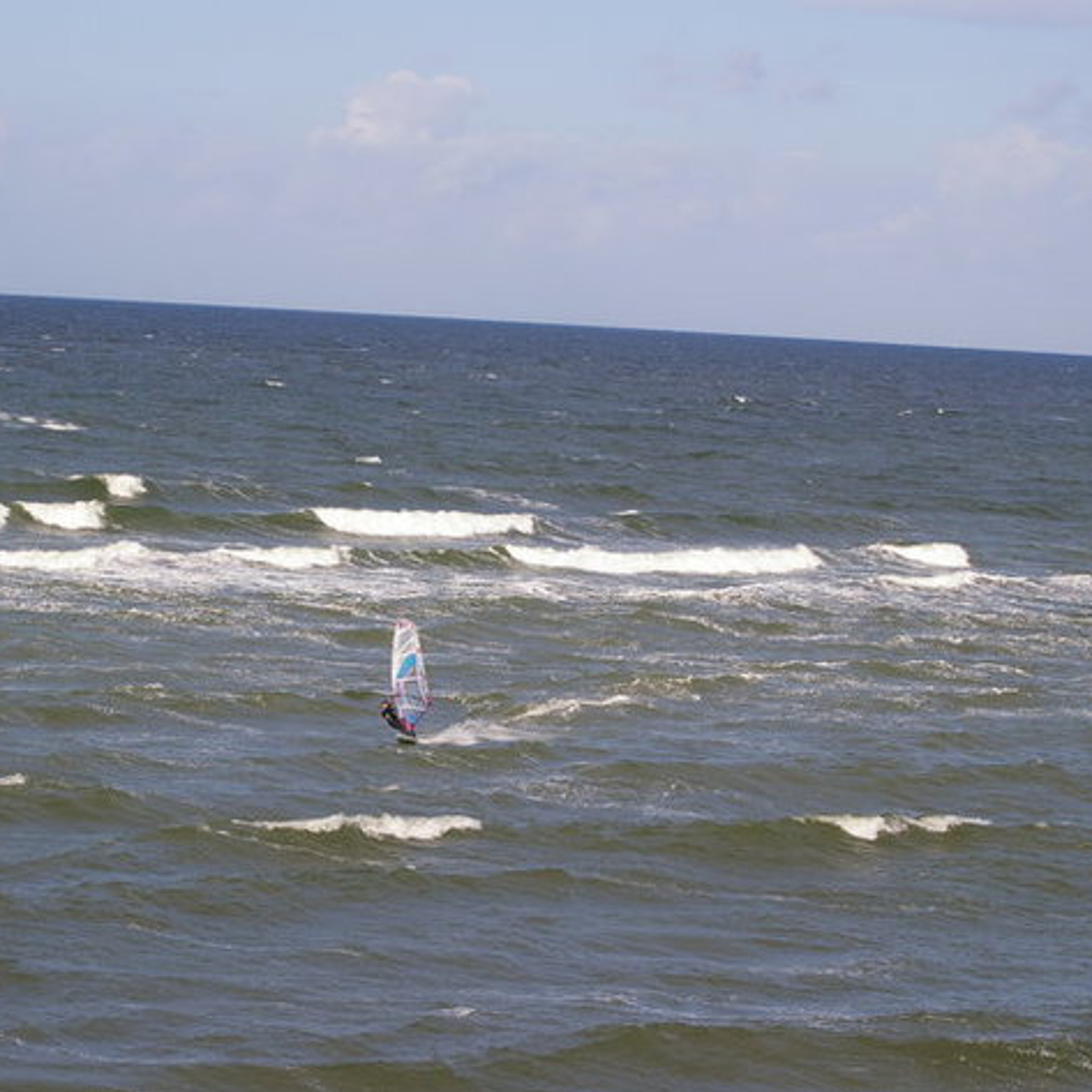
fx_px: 3806
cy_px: 548
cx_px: 360
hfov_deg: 16.3
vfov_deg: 16.3
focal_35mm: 107
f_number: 9.5
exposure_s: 1/350
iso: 200
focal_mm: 55
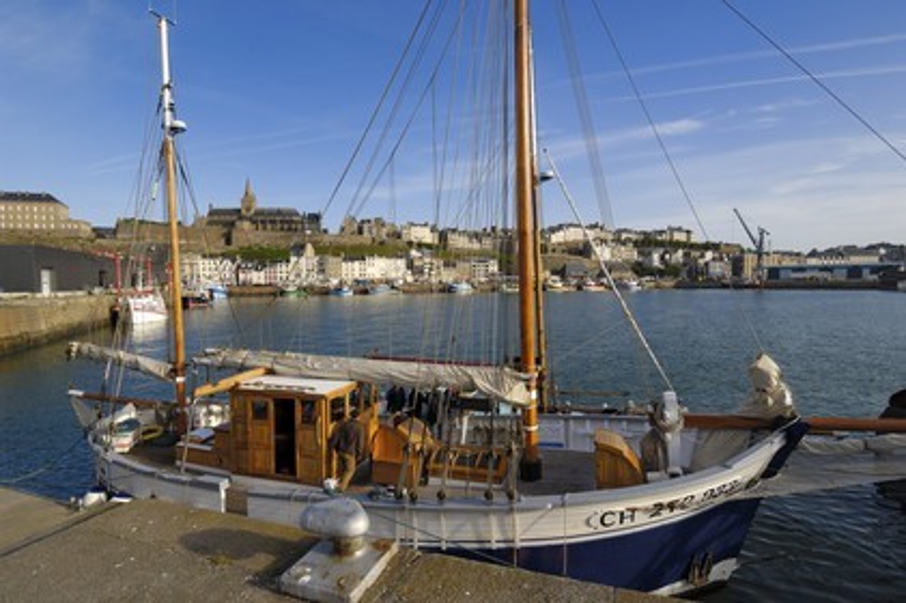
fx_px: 453
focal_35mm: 18
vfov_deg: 67.3
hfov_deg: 90.0
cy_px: 302
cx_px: 453
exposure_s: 1/100
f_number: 10
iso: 100
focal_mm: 12
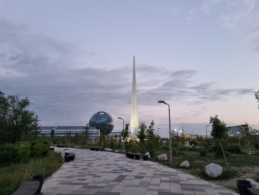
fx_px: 195
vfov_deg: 53.1
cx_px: 130
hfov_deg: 67.3
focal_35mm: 26
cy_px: 98
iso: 640
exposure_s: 1/50
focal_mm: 5.4
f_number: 1.8
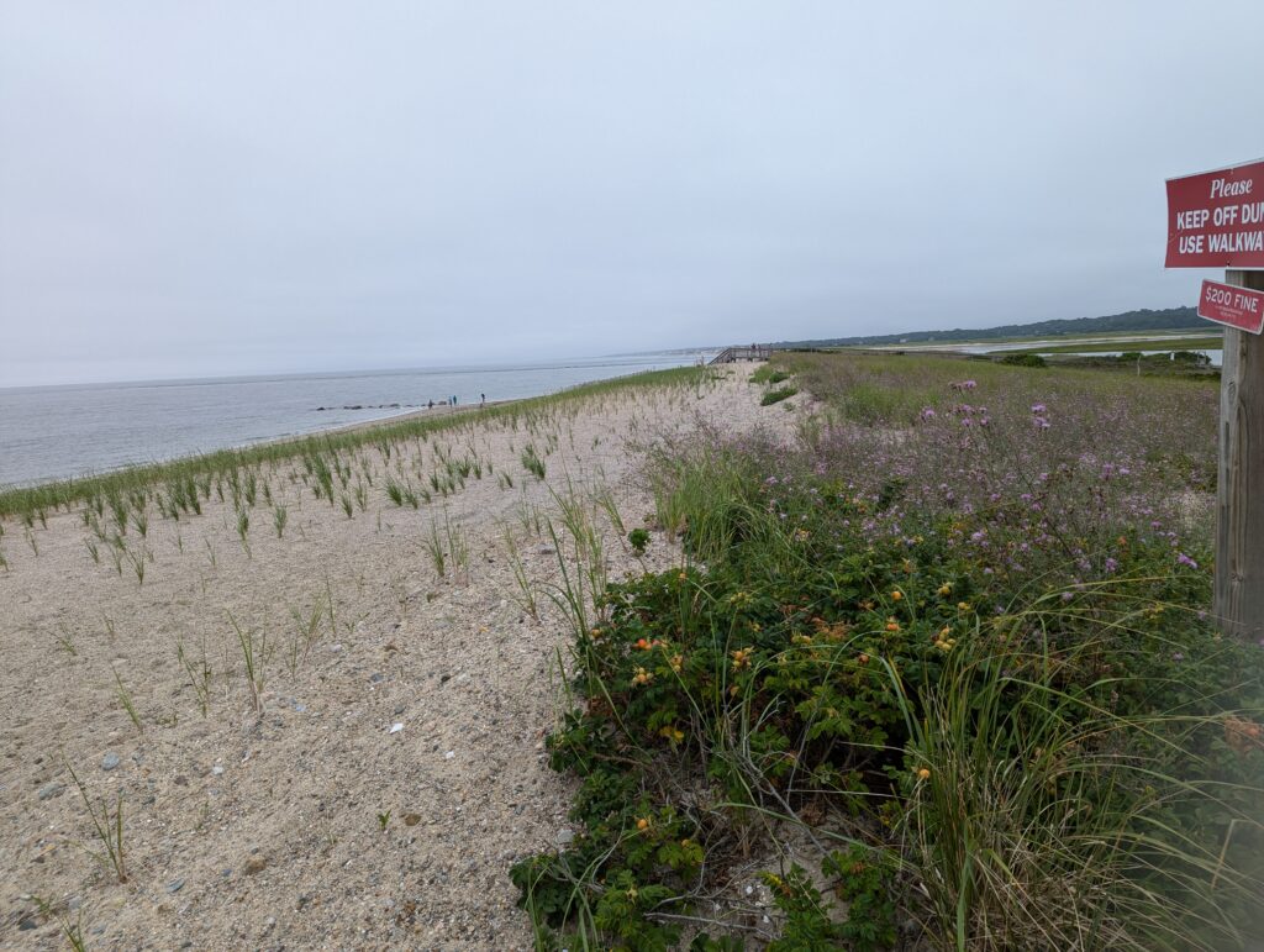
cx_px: 632
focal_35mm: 24
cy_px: 476
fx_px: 878
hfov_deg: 71.5
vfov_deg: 56.9
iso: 54
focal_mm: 6.81
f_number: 1.85
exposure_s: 1/792
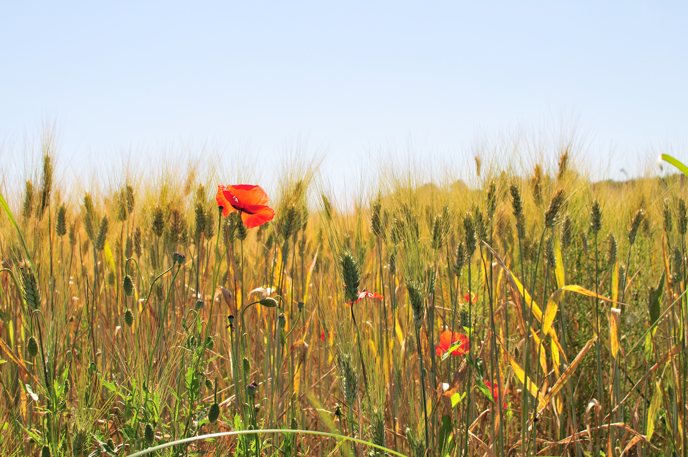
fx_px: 1002
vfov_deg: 25.7
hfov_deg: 37.9
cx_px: 344
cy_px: 228
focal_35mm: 52
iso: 200
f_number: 9
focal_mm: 35
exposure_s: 1/320
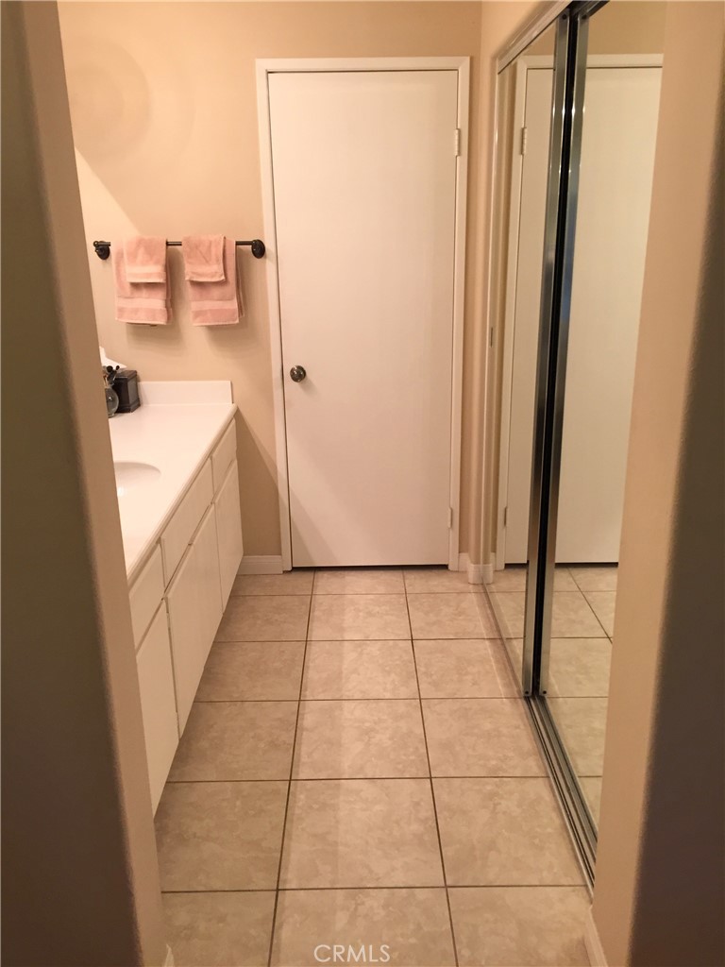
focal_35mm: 29
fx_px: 810
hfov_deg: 48.2
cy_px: 484
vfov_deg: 61.7
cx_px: 362
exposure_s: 1/30
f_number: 2.2
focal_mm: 4.15
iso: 80
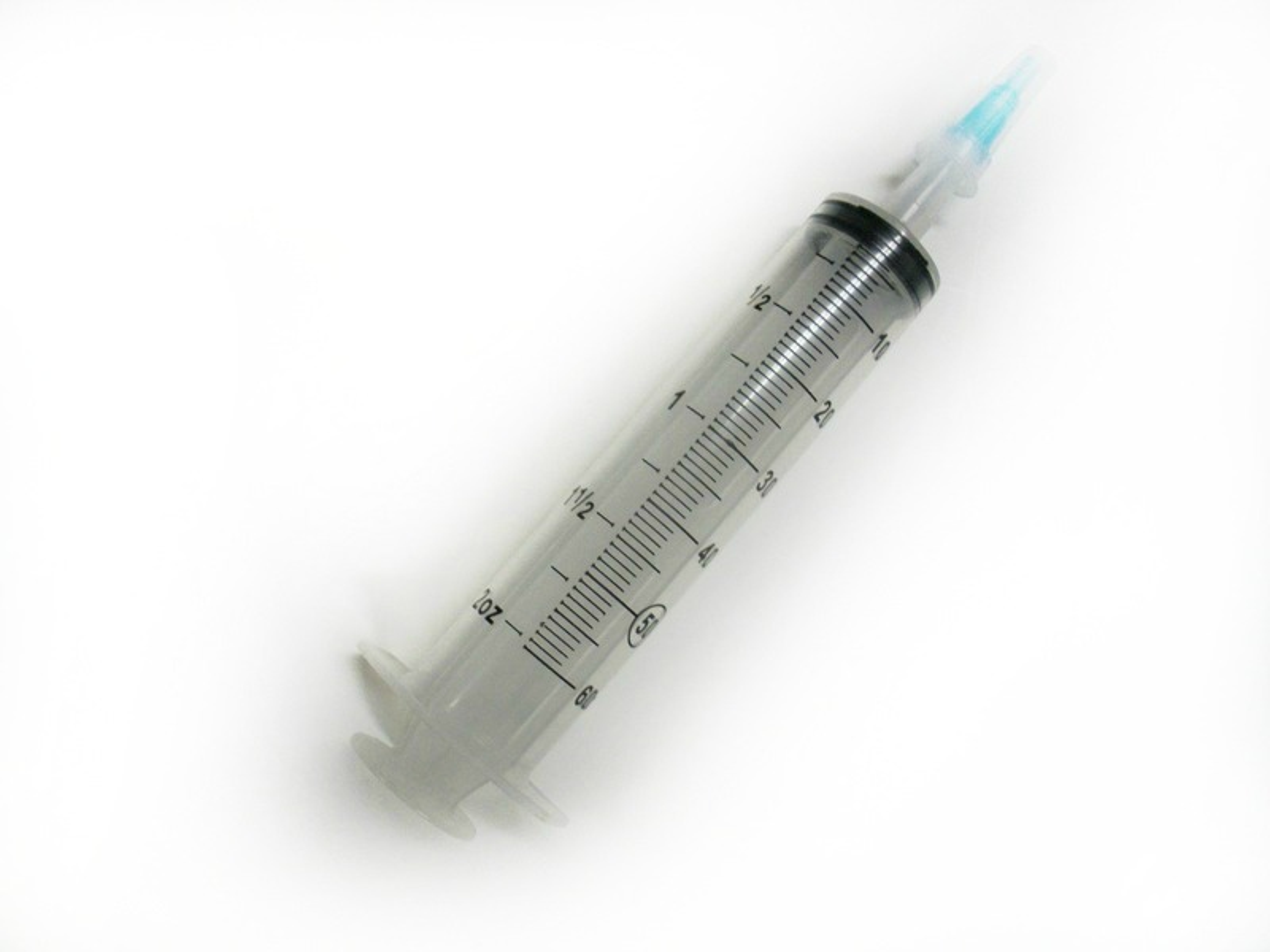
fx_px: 1321
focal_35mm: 36
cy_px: 476
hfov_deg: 51.4
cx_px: 635
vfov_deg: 39.7
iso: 349
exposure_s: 1/60.5
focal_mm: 6.3
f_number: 3.5
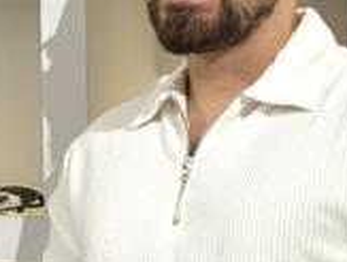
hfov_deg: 14.3
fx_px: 1376
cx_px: 255
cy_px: 290
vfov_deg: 10.7
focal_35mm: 137
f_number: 1.78
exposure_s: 1/100
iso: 50
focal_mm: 6.76
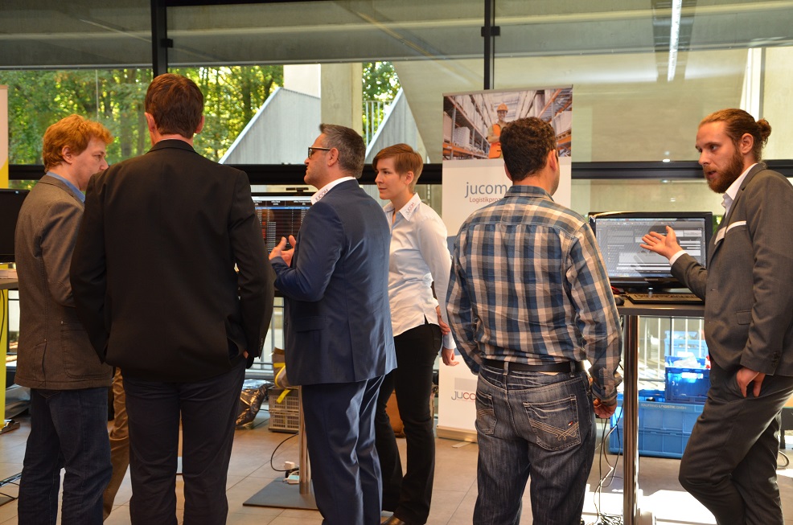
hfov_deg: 41.2
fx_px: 1055
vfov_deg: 28.0
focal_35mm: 48
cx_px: 396
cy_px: 262
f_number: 4.2
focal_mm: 32
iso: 500
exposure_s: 1/60
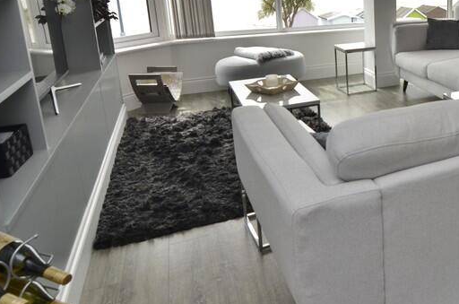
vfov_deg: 38.5
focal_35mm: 33
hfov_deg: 50.3
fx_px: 420
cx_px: 420
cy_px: 68
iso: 160
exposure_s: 1/125
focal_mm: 11
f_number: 5.6
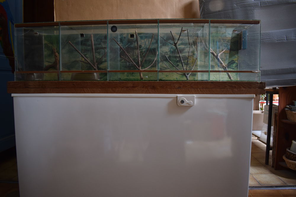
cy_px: 98
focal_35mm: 27
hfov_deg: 67.4
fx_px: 222
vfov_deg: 47.9
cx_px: 148
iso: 720
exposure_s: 1/60
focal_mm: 18
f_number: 4
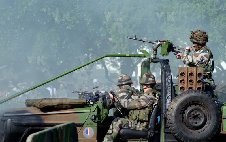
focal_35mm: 306
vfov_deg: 4.3
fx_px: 1885
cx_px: 113
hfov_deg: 6.9
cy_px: 69
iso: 200
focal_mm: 200
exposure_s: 1/500
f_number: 8
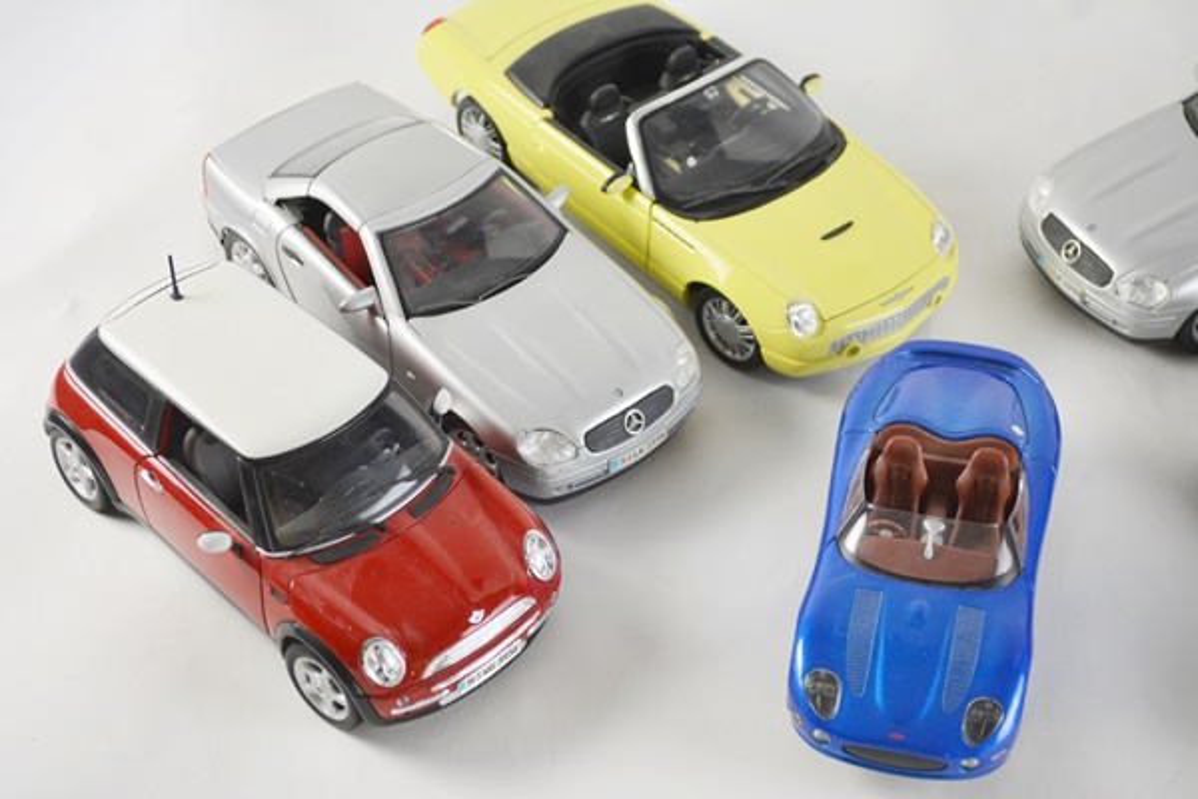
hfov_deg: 29.2
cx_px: 599
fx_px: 2296
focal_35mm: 69
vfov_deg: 19.7
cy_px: 400
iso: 400
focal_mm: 46
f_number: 5.3
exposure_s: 1/100
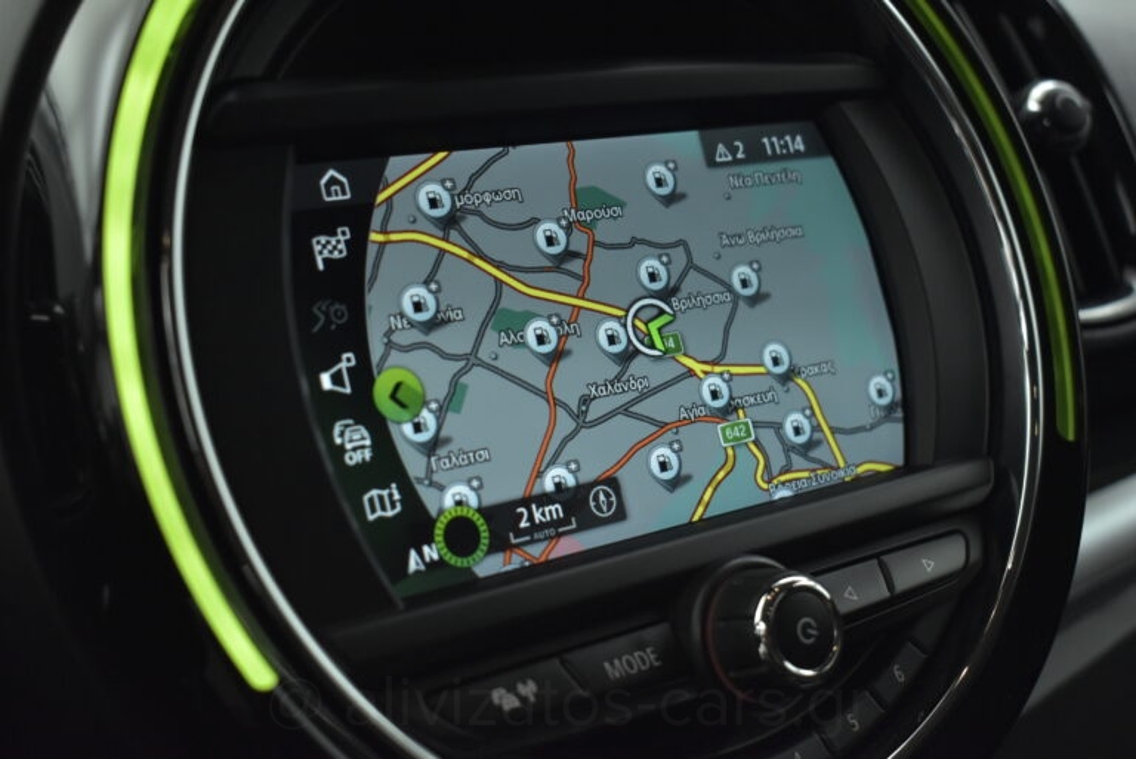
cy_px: 380
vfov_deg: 26.5
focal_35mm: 51
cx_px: 568
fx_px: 1610
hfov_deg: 38.9
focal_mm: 34
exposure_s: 1/80
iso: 1600
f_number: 4.5
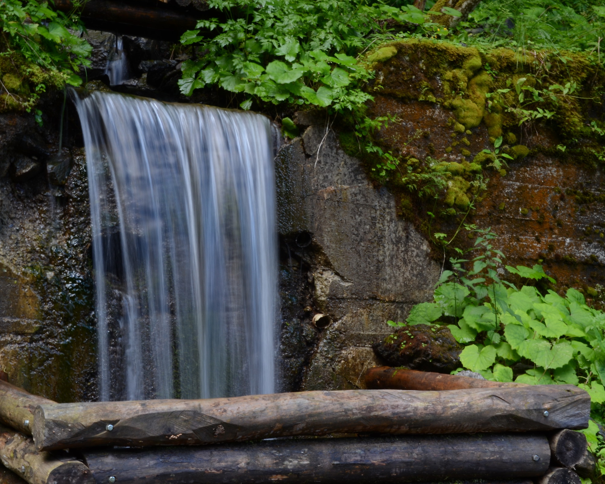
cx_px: 247
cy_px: 242
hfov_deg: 31.6
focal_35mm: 60
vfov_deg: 25.6
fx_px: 1067
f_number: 25
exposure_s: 1/2
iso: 160
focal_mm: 35
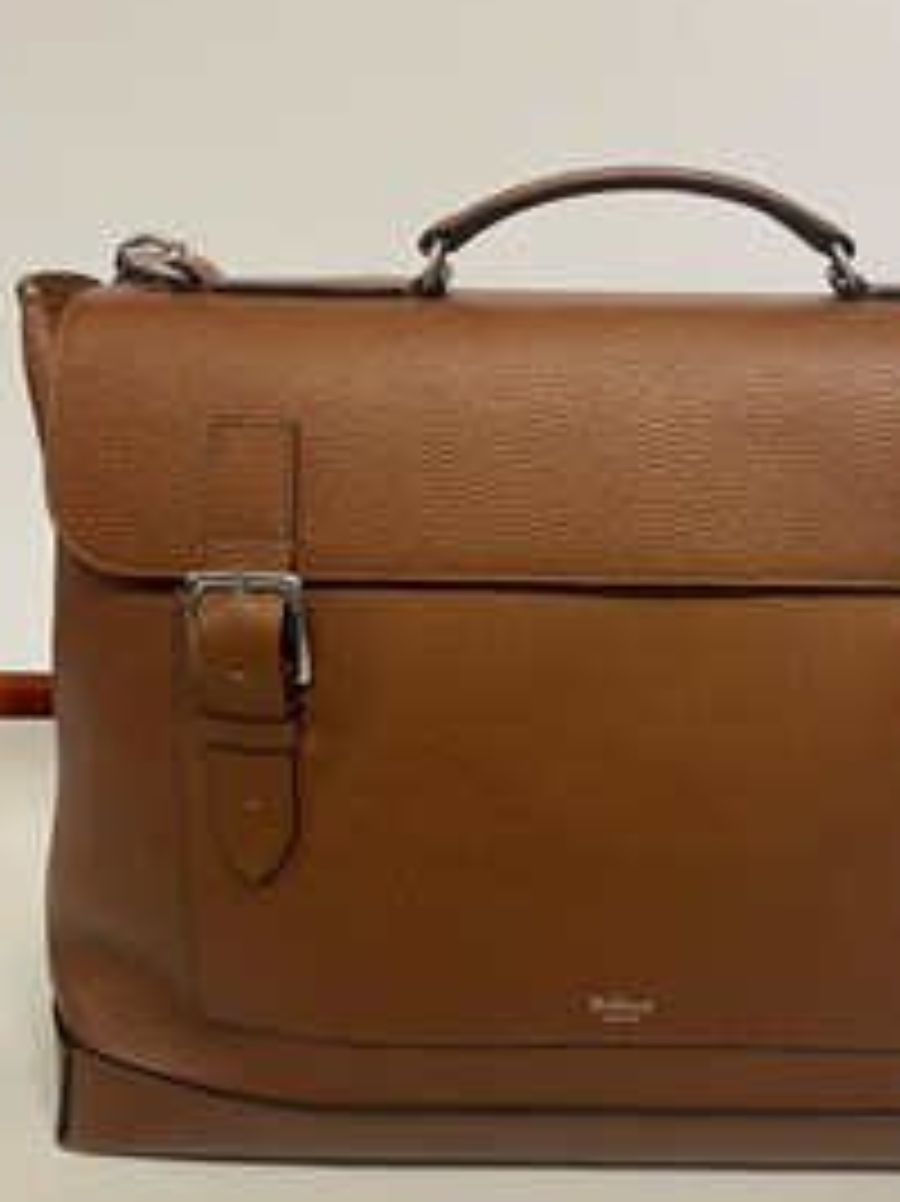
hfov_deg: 36.3
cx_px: 630
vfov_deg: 47.9
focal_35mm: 39
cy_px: 581
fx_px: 1353
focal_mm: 4.25
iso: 125
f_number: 1.8
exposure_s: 1/50
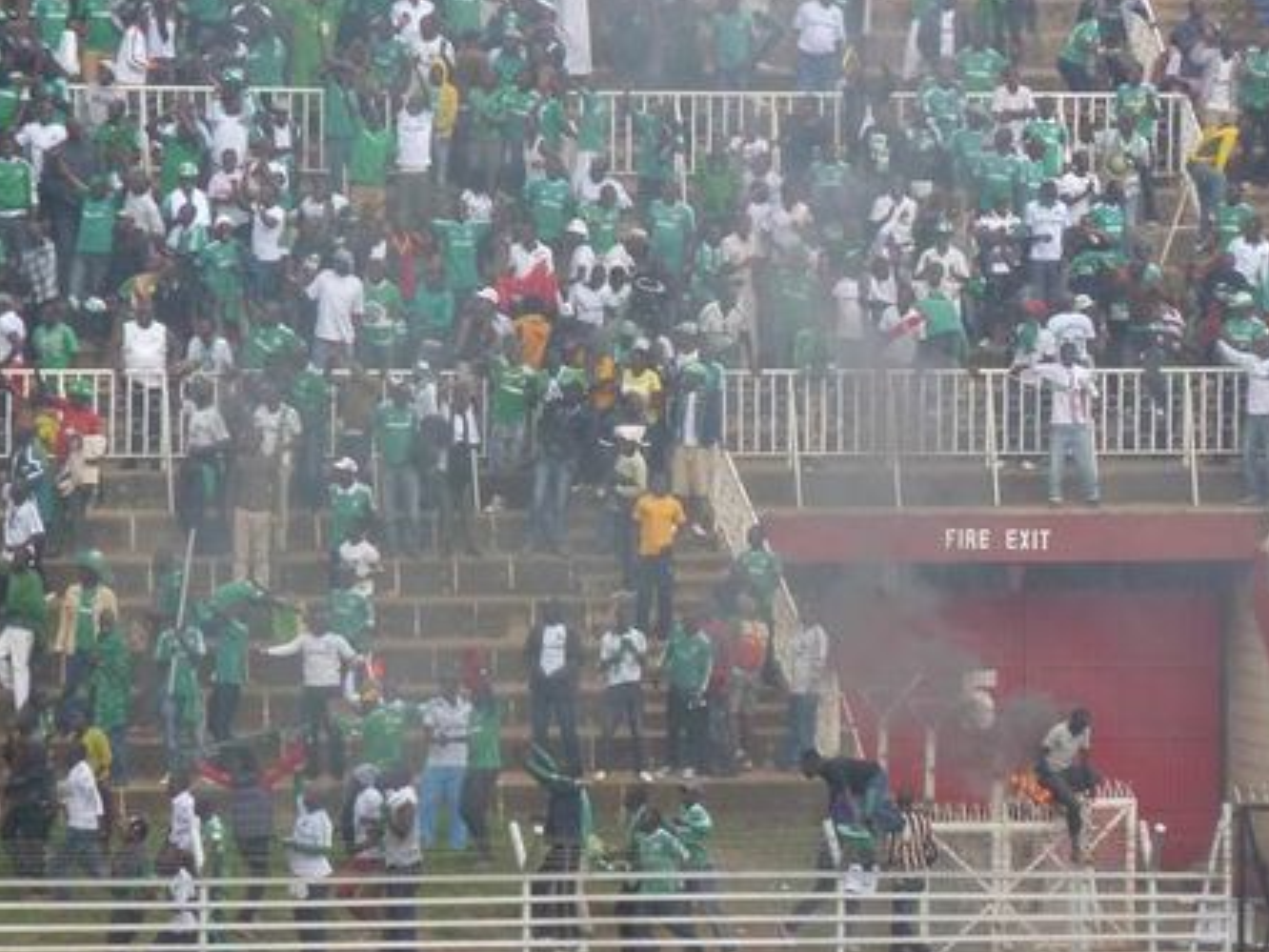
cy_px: 407
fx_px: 15764
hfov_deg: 4.6
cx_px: 743
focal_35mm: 430
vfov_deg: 3.5
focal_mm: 49.2
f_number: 4.9
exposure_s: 1/250
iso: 200
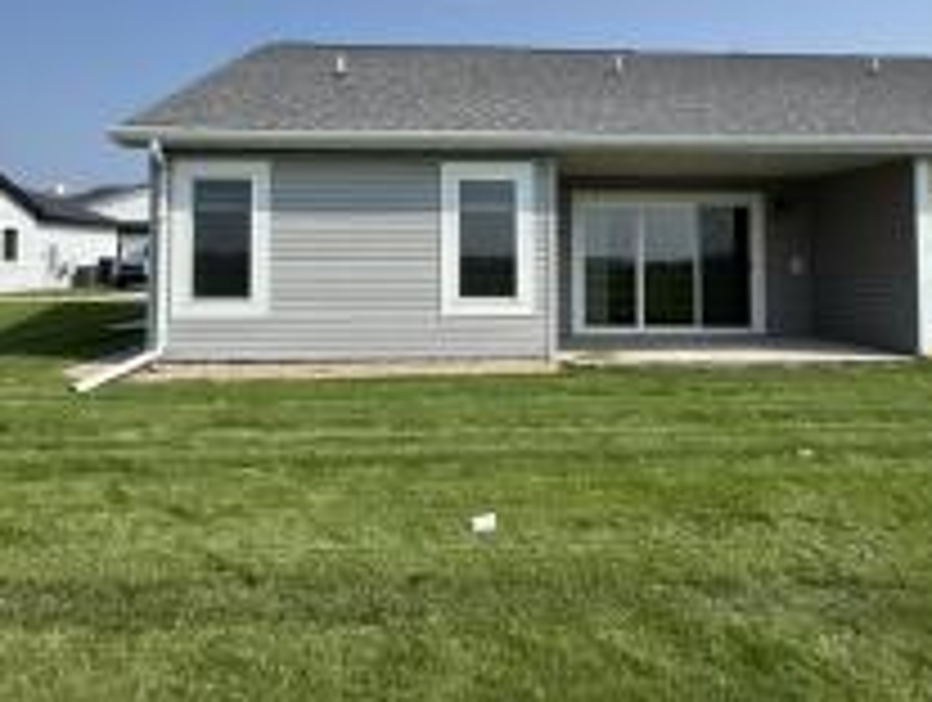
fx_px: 728
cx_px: 459
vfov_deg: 50.5
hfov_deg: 65.2
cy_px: 230
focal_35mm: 27
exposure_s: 1/2273
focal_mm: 2.22
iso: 50
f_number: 2.2
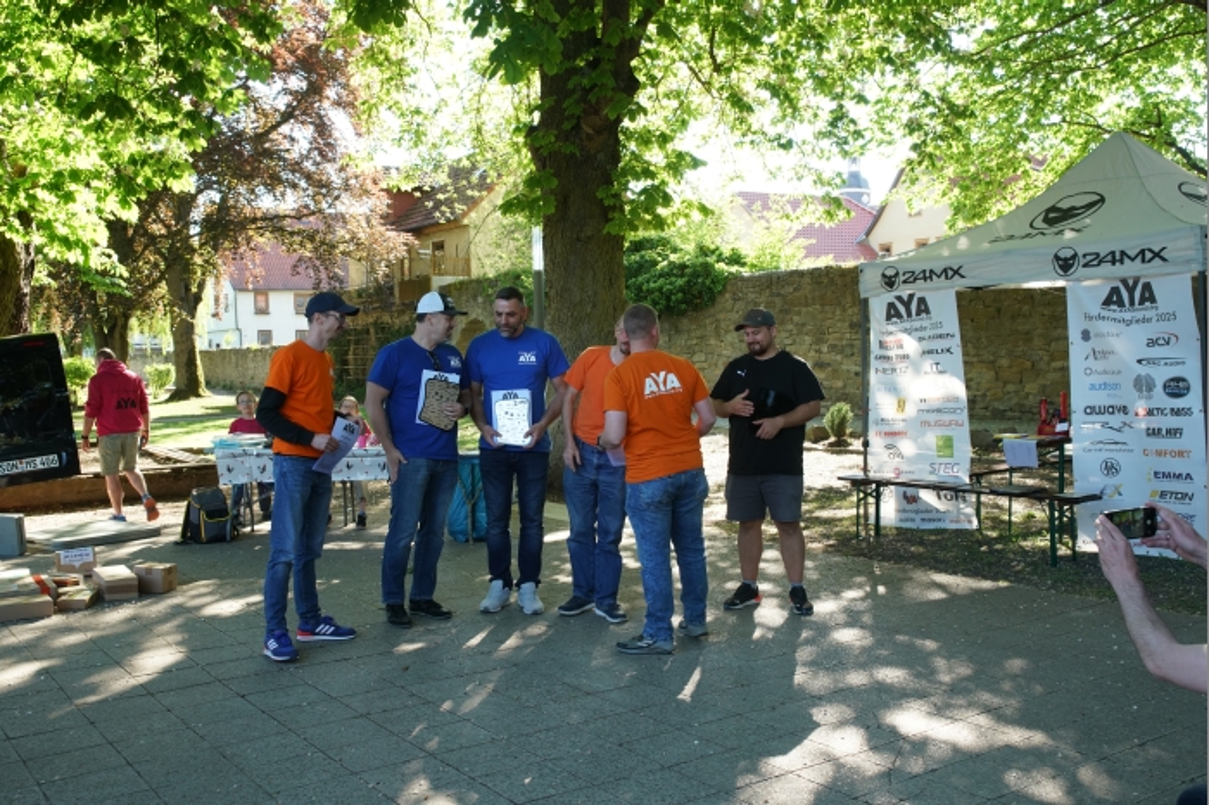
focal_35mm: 35
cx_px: 604
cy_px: 402
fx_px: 1175
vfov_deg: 37.8
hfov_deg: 54.5
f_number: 10
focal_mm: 35
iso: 800
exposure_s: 1/100
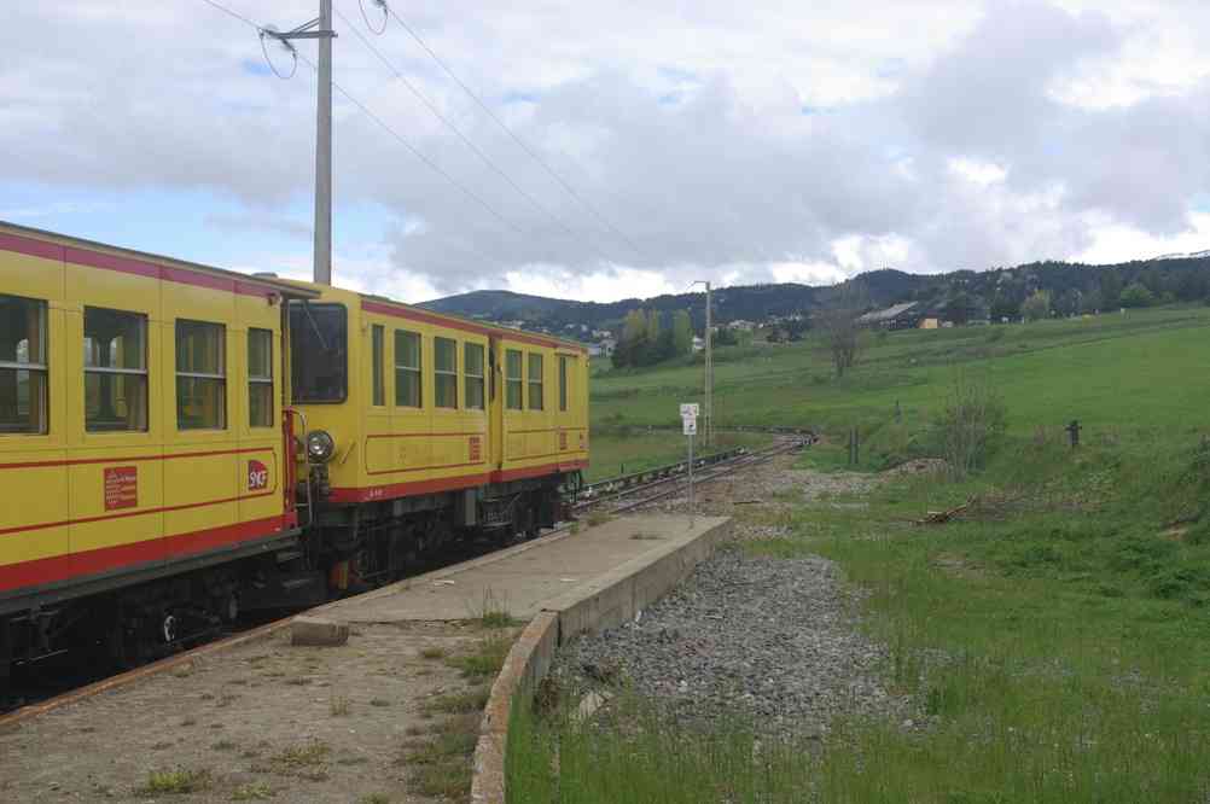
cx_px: 605
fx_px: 1763
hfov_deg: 37.9
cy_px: 402
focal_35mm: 52
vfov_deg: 25.7
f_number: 8
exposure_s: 1/180
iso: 100
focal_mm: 35
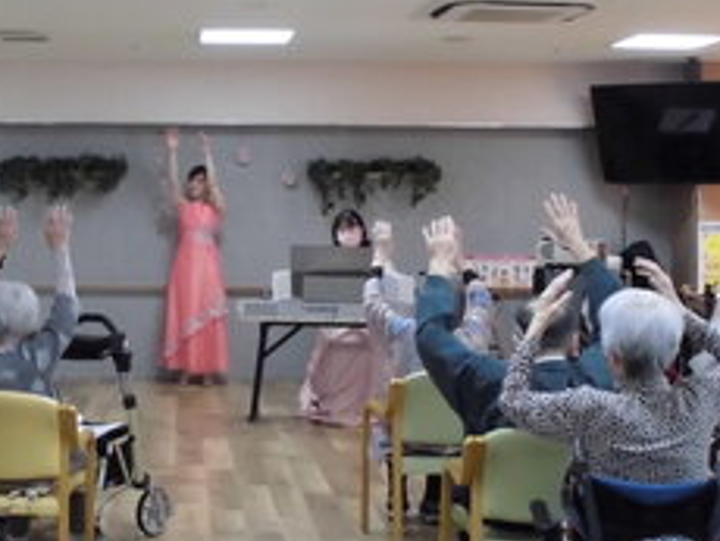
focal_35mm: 63
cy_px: 270
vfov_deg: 23.3
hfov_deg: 30.1
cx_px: 160
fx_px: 1312
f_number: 3.7
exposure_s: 1/60
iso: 400
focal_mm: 5.3
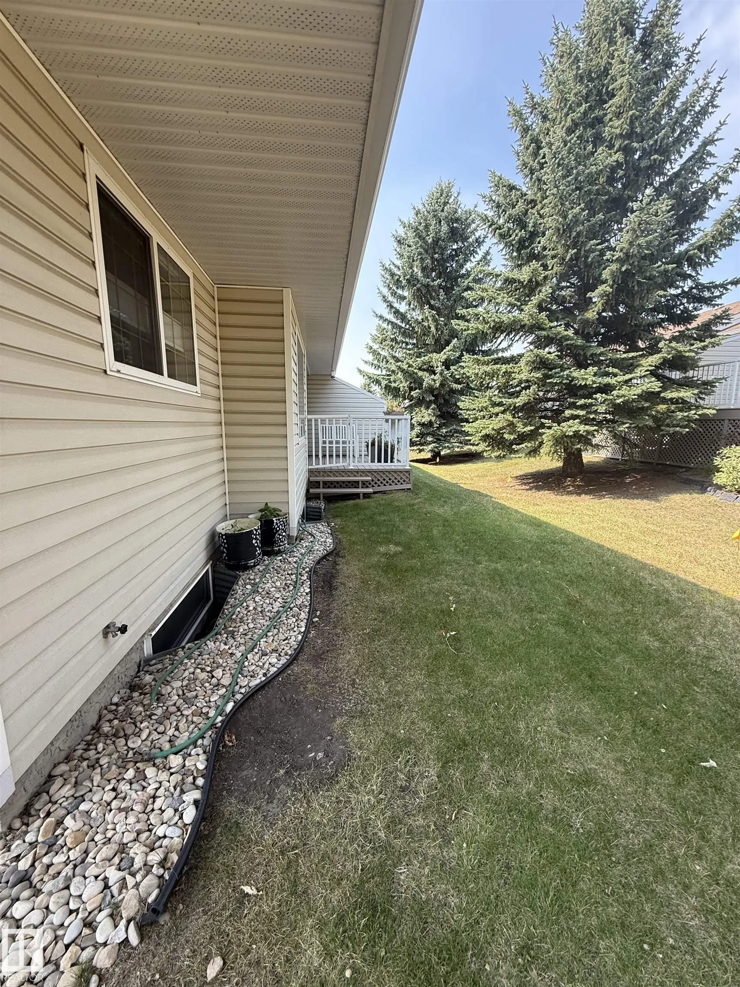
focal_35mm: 14
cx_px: 370
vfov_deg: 102.1
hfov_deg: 85.7
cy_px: 494
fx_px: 399
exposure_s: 1/303
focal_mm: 2.22
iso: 64
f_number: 2.2
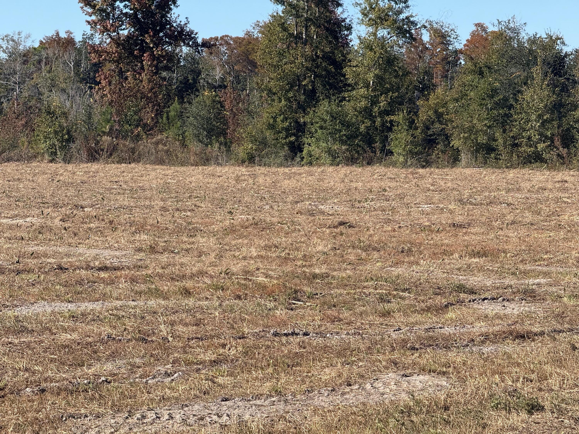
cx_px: 290
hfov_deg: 16.4
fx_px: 2007
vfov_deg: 12.3
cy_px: 217
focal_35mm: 120
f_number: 2.8
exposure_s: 1/1080
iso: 50
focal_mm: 15.66
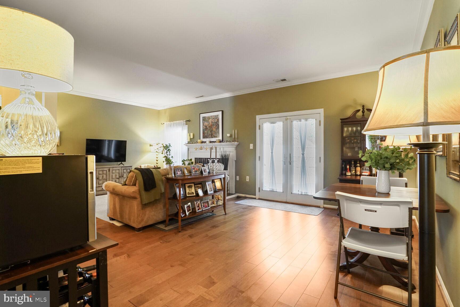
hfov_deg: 96.7
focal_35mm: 16
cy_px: 154
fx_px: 204
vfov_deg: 73.7
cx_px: 230
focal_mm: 16
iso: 800
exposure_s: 1/10
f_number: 8
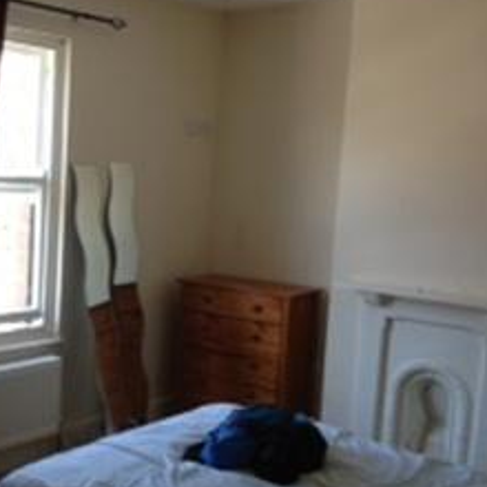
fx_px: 844
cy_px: 263
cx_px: 60
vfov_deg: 32.2
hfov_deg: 30.9
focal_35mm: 53
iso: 64
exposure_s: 1/40
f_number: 2.4
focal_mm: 4.13
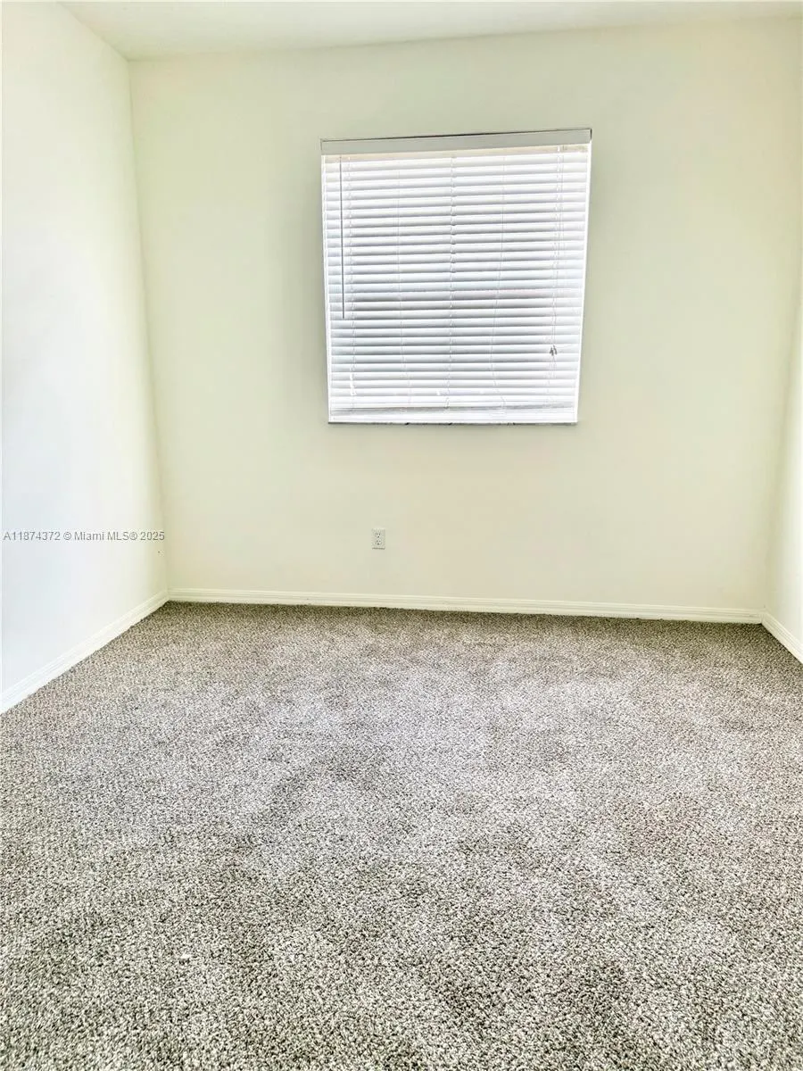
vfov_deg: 71.6
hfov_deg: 56.8
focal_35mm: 24
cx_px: 402
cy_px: 536
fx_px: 742
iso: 160
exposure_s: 1/156
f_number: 1.78
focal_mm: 6.76
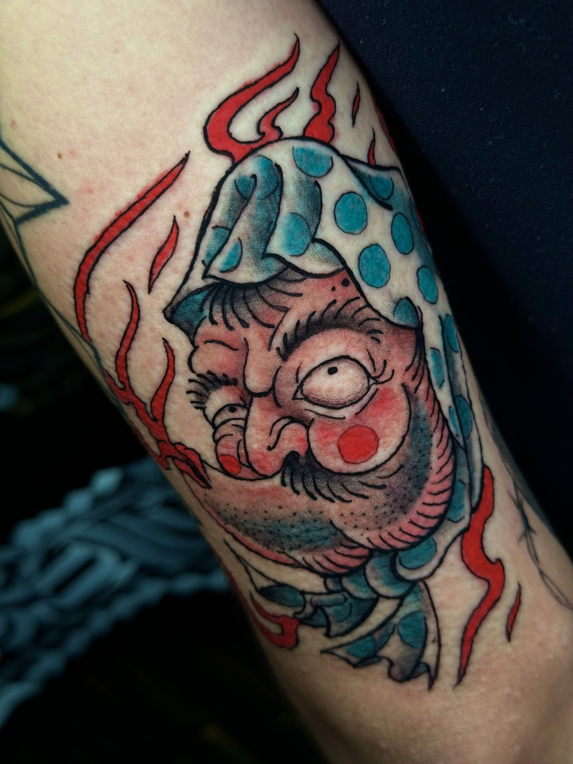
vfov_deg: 39.7
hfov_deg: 30.3
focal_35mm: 48
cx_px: 286
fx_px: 1059
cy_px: 382
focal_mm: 6.86
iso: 160
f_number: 1.78
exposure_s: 1/60
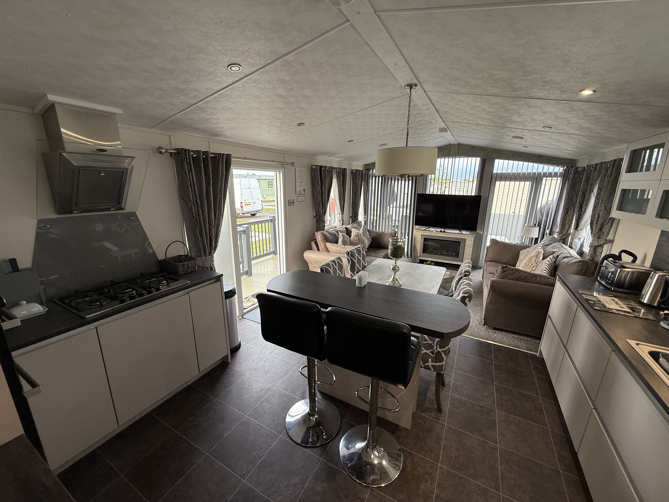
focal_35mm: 14
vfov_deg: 85.7
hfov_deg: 102.1
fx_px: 271
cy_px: 251
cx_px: 334
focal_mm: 2.22
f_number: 2.2
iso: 80
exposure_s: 1/99
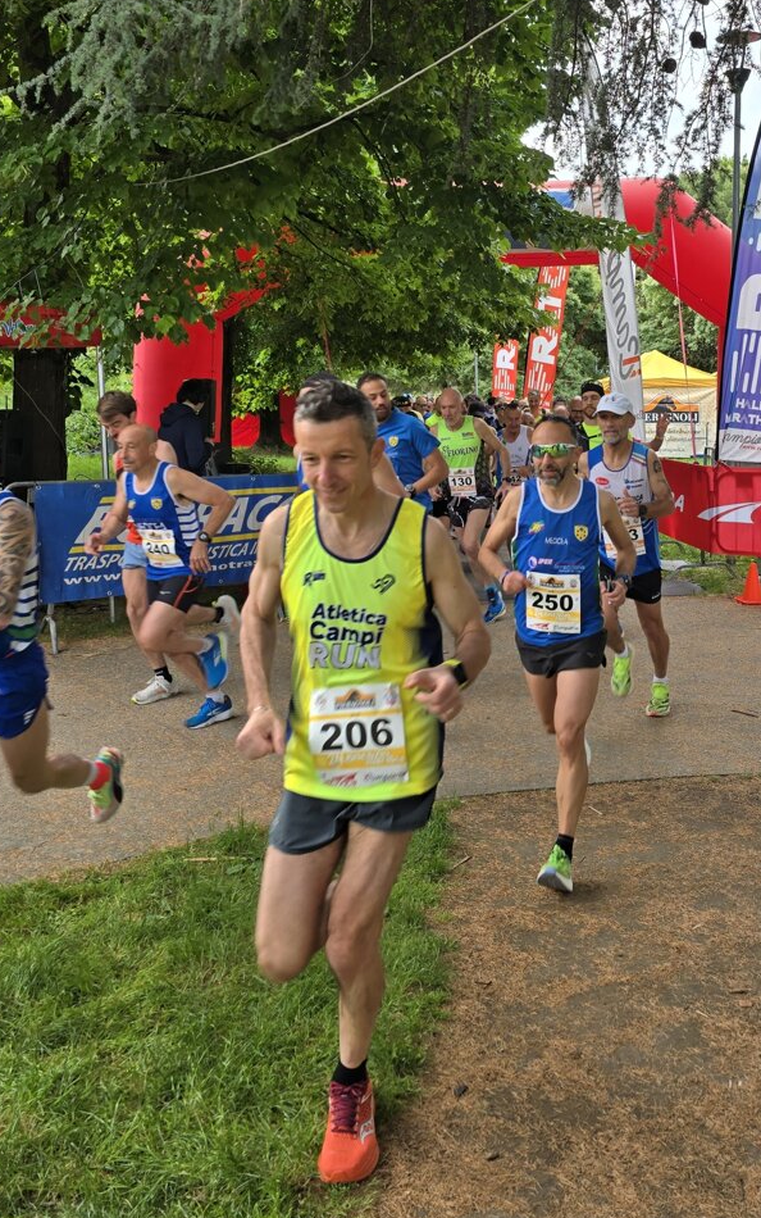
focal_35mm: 35
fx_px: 1161
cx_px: 473
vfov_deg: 54.6
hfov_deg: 36.1
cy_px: 445
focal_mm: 6.3
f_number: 1.7
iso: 12
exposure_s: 1/216
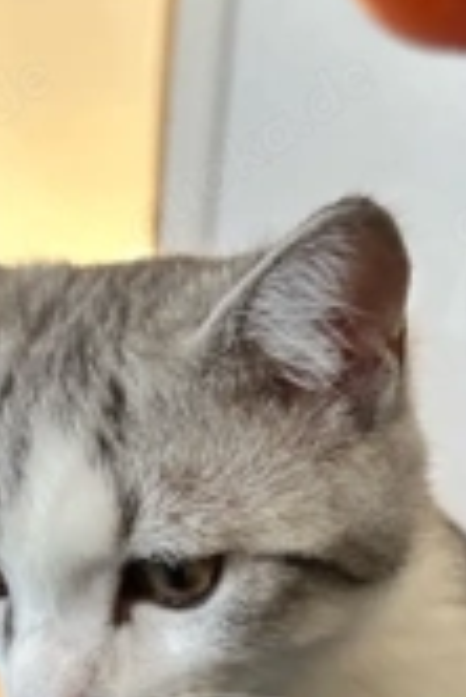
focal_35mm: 60
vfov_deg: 32.7
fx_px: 1162
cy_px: 525
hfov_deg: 22.5
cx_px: 340
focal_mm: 6.86
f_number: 1.78
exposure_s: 1/121
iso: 160
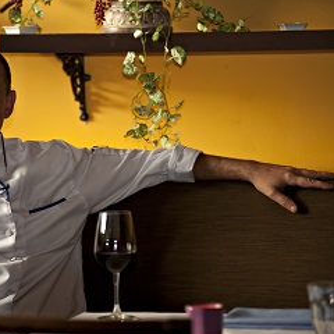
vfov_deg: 7.5
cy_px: 192
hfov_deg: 7.5
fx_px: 2554
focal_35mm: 234
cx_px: 79
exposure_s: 1/250
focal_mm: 155
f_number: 2.8
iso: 320
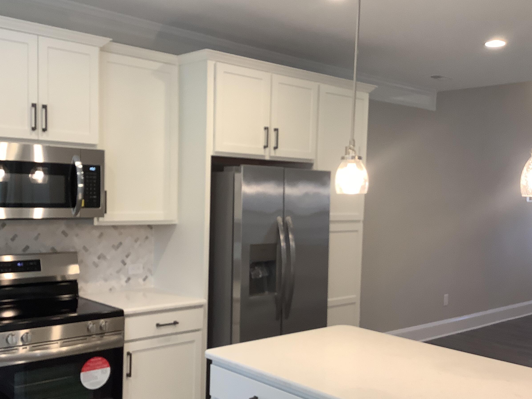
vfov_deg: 36.7
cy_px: 240
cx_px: 248
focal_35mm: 39
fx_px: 599
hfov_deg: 47.8
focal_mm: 3.3
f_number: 2.4
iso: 125
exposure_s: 1/60
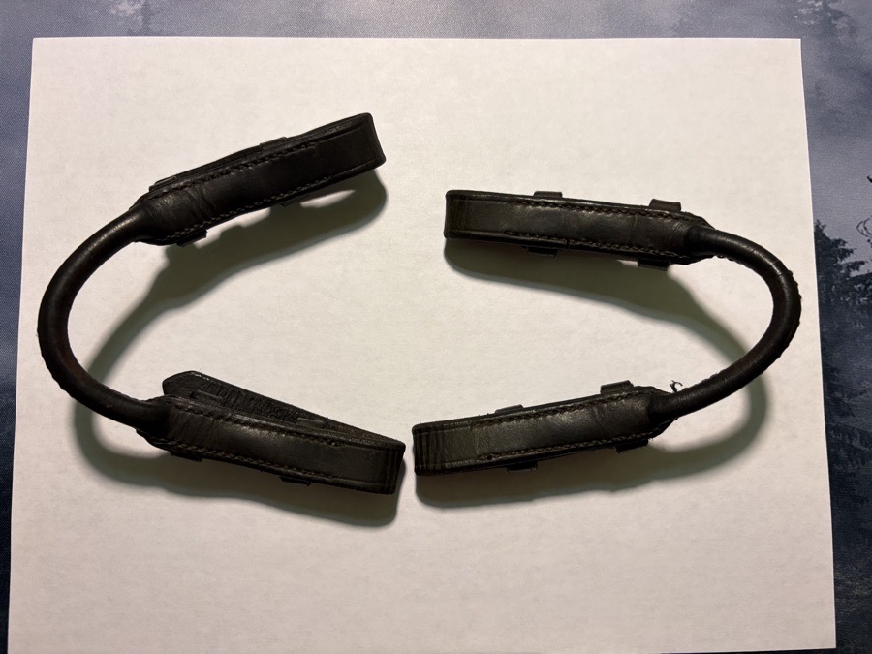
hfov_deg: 67.3
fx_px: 655
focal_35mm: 26
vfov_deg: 53.1
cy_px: 327
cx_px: 436
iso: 200
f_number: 1.6
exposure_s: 1/60
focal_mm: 5.96
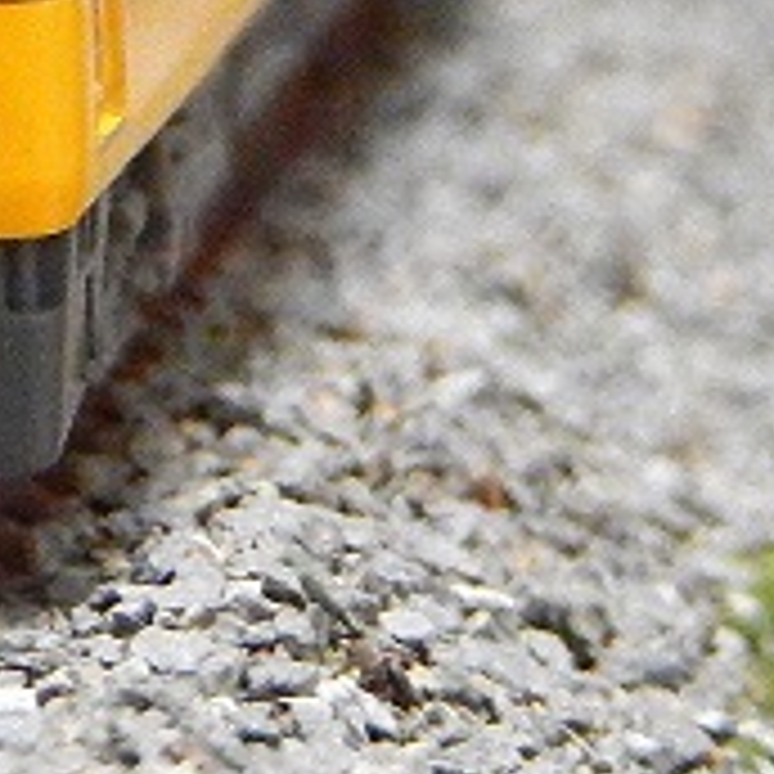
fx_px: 8652
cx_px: -400
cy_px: -295
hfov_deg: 5.1
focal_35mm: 342
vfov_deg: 5.1
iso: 3200
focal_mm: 17
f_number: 5.2
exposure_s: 1/30
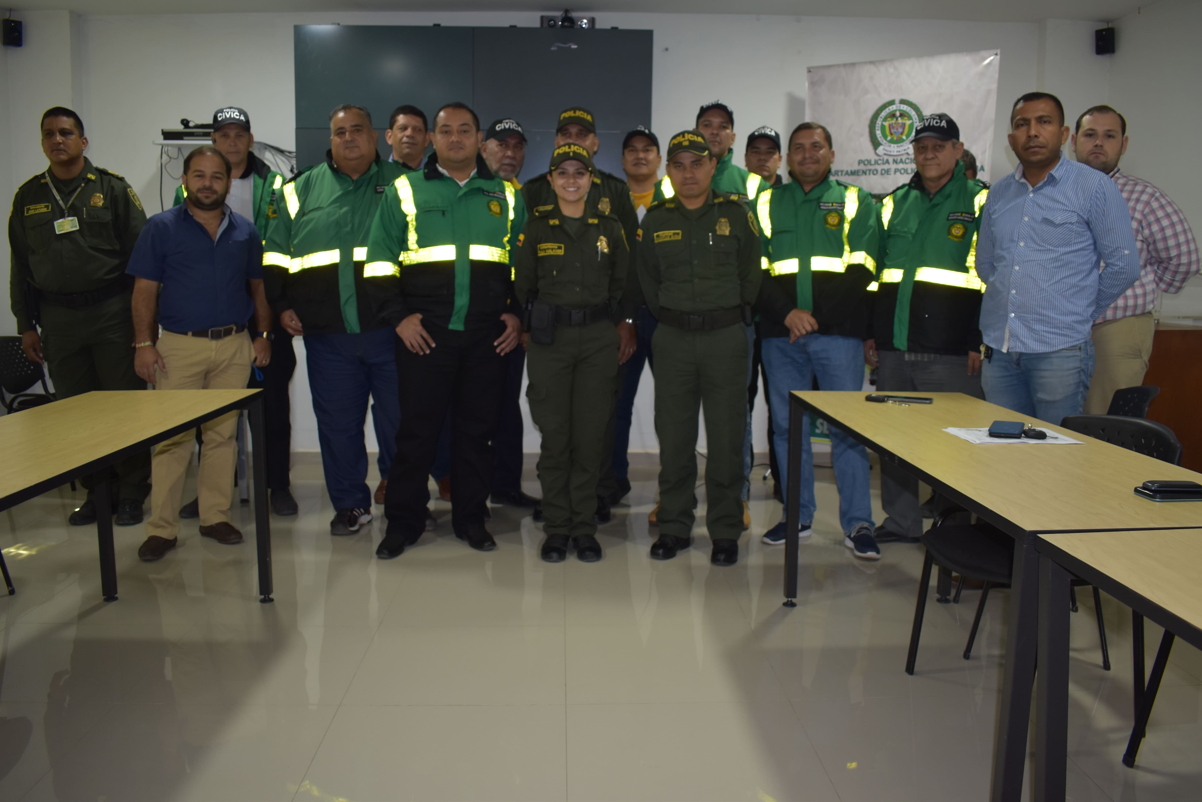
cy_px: 401
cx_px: 601
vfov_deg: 43.6
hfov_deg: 61.9
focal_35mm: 30
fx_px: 1002
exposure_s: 1/50
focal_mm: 20
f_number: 3.5
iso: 400
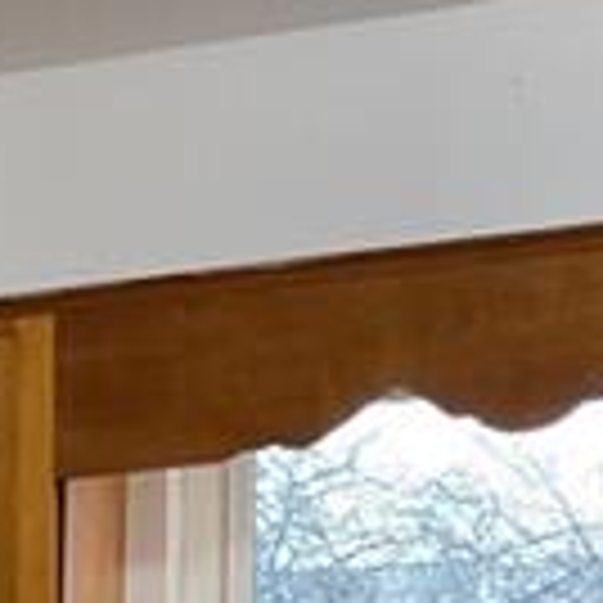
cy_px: 1332
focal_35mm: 147
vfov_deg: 10.6
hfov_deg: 11.0
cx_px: -536
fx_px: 2897
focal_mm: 3
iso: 250
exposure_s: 1/40
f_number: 1.8
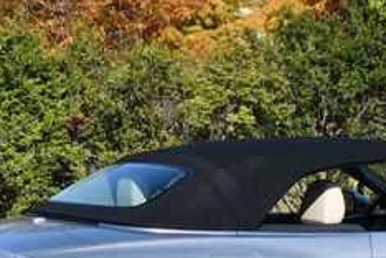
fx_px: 1876
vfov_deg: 7.8
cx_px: 341
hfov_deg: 11.7
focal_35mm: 175
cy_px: 179
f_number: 9
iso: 100
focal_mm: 32
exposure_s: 1/320
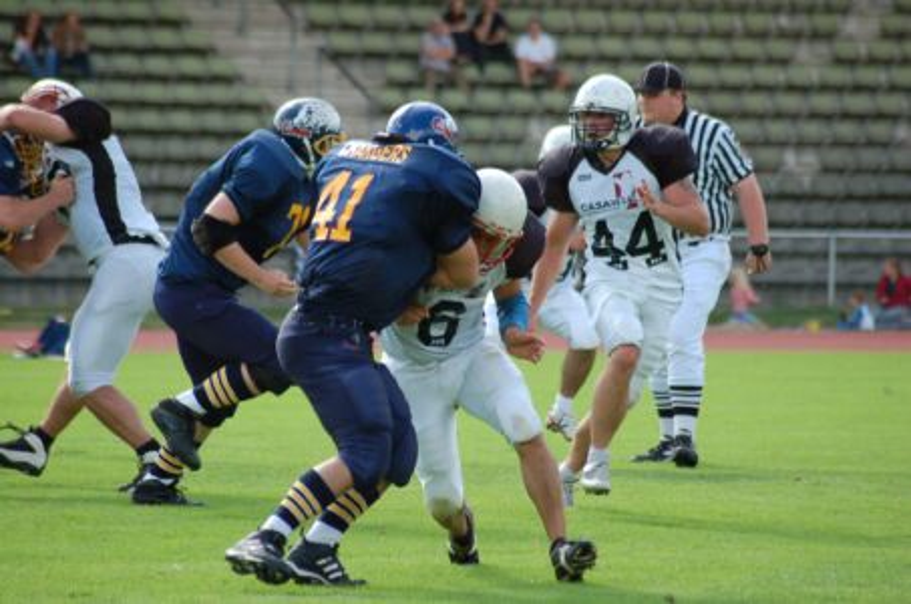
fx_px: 7386
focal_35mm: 292
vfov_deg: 4.7
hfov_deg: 7.1
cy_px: 302
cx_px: 456
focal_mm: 195
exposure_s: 1/800
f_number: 5
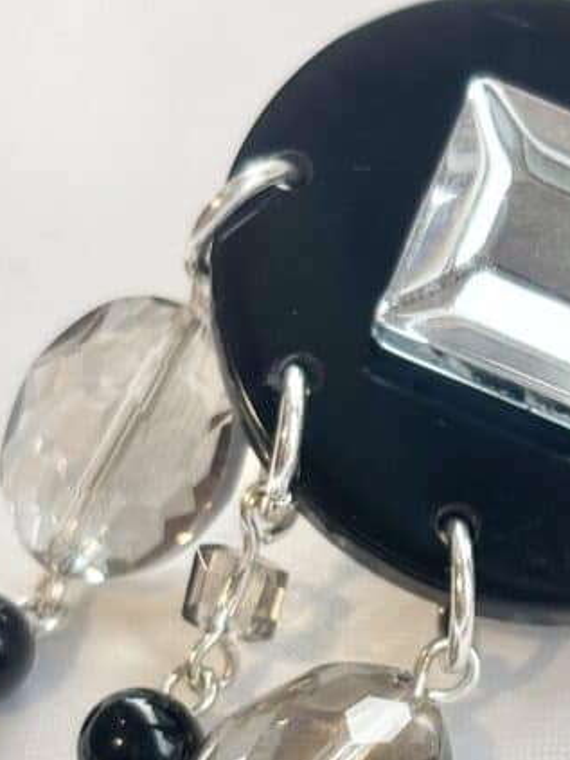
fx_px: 2768
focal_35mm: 126
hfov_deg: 11.6
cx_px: 644
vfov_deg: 15.4
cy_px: 731
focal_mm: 5.96
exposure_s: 1/433
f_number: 1.6
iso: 32
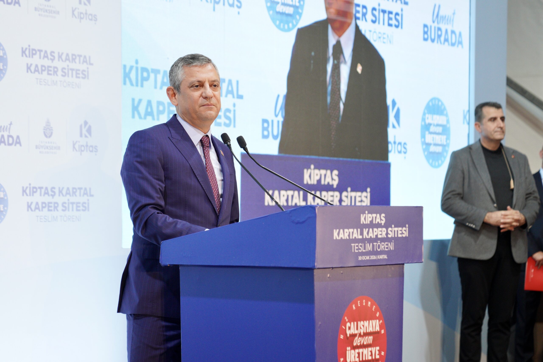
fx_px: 1584
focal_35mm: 105
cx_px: 272
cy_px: 181
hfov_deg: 19.5
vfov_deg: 13.0
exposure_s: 1/160
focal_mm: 70
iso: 800
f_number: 2.8
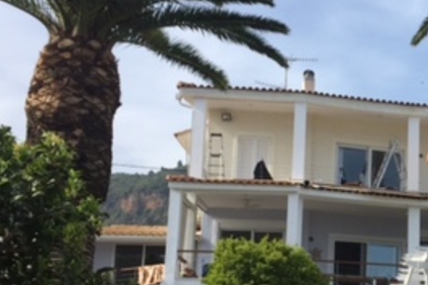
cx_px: 476
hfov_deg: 25.6
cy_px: 216
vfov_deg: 18.5
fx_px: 868
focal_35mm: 73
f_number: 2.2
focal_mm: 4.15
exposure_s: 1/1522
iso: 32
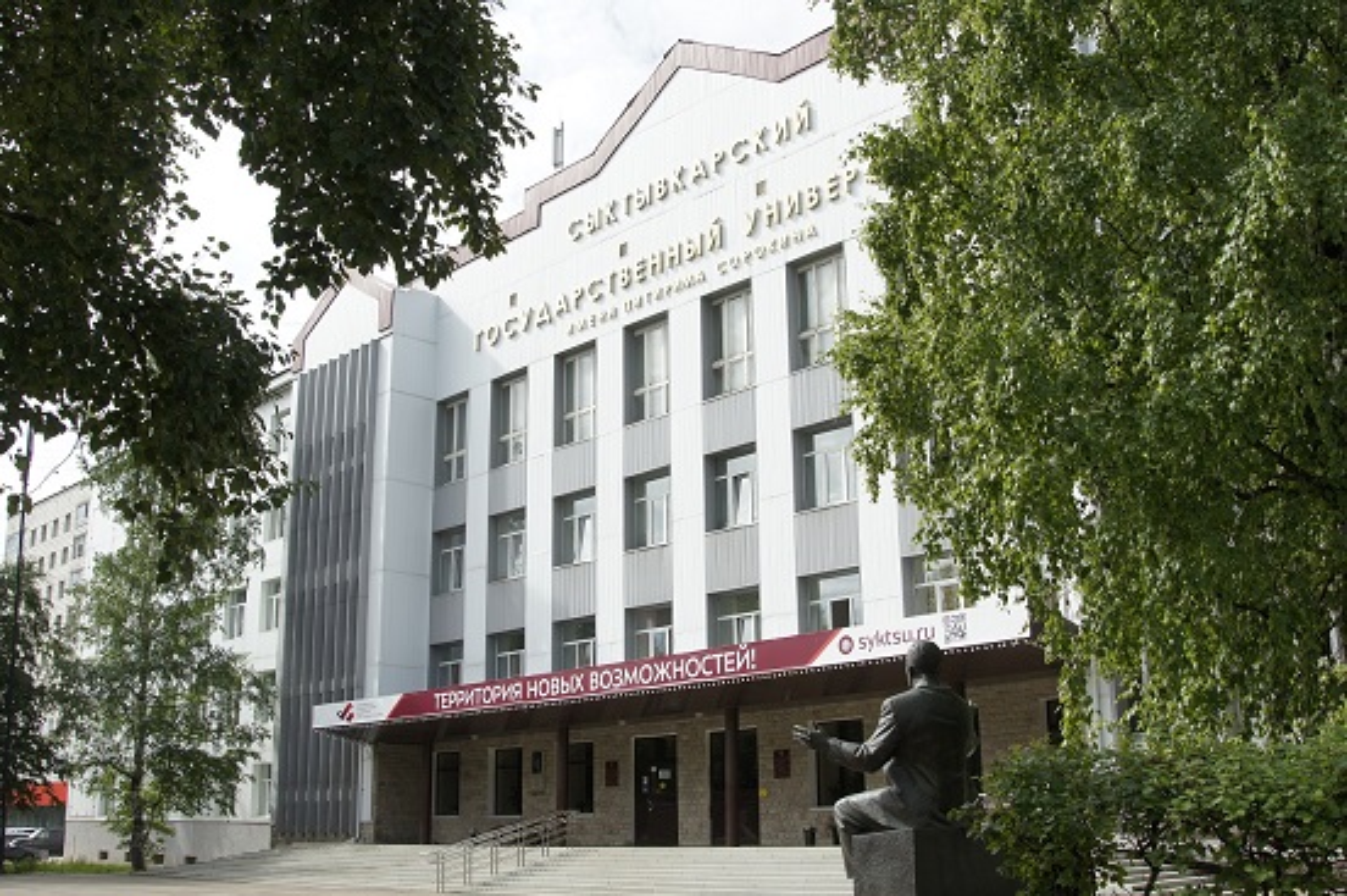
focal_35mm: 36
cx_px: 674
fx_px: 1346
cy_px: 448
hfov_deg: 53.2
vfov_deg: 36.8
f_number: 7.1
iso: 200
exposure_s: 1/320
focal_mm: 24
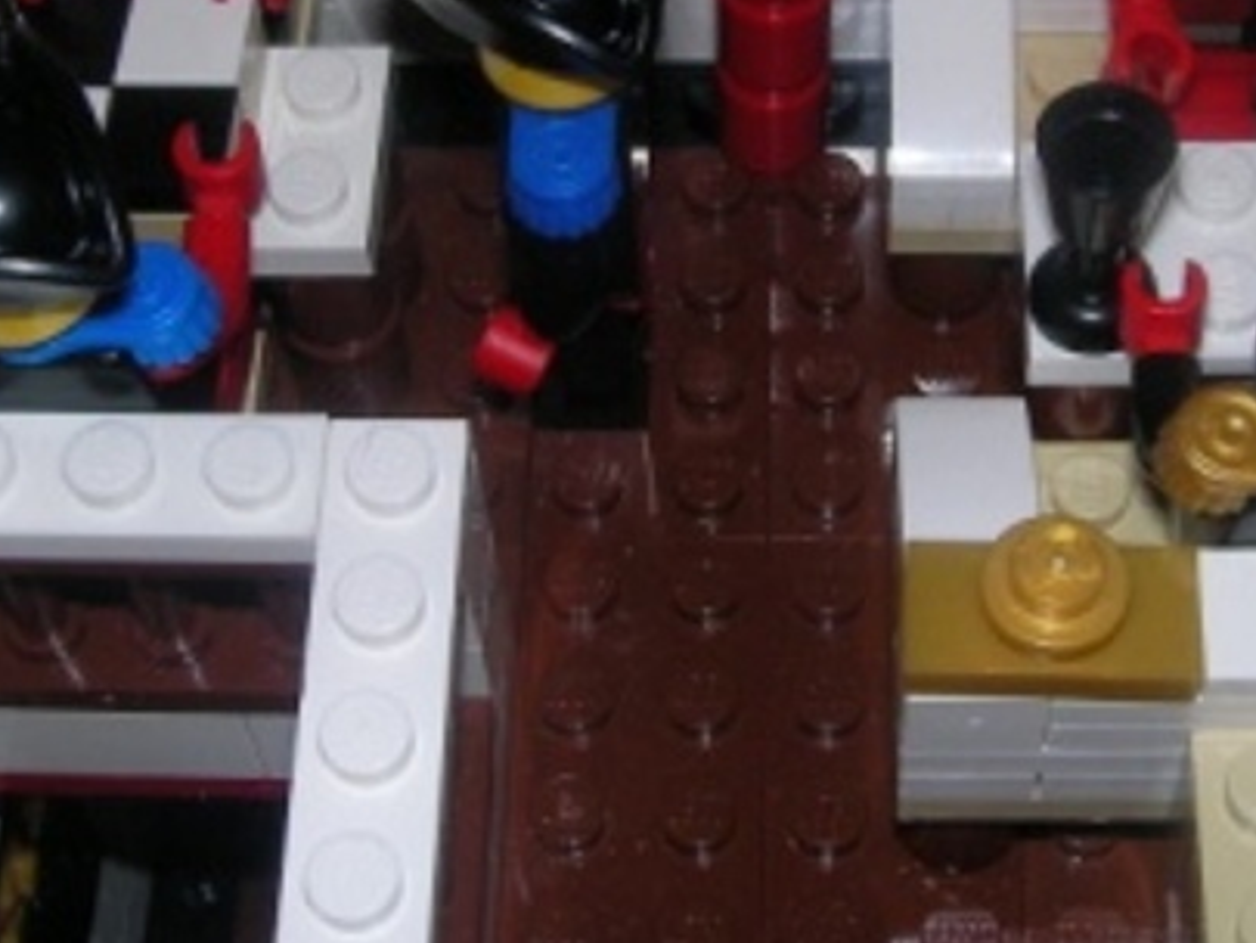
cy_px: 199
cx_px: 766
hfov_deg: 25.9
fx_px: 2722
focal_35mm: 75
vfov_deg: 19.5
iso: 100
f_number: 6.6
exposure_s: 1/30
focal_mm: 6.3
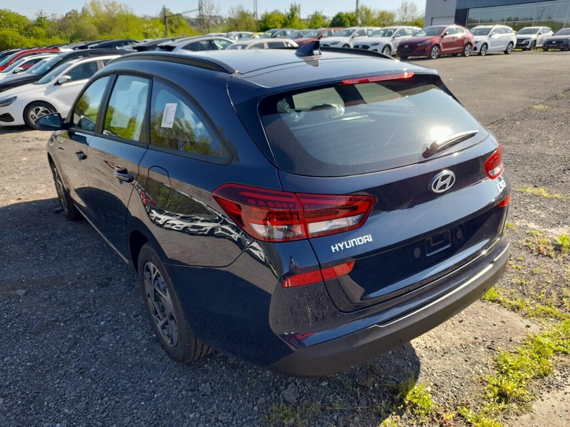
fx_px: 412
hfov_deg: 69.4
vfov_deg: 54.9
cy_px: 214
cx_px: 285
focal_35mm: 25
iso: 20
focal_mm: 4.6
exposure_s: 1/129
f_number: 2
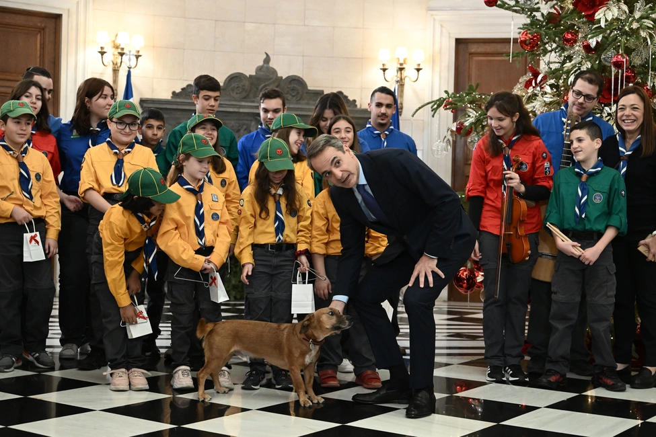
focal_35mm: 54
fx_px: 984
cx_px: 328
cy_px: 218
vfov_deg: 25.1
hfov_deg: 36.9
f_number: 4
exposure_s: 1/250
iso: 5000
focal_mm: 54
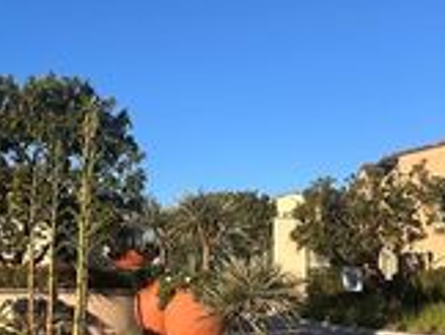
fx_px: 953
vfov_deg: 19.7
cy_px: 281
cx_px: 11
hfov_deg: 25.2
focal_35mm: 74
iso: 80
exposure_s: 1/3247
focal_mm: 6.86
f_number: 1.78
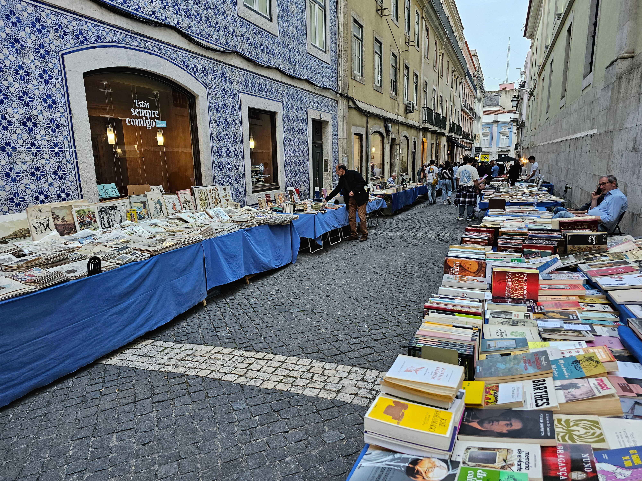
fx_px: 427
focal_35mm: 23
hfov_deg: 73.9
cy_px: 240
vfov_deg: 58.9
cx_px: 321
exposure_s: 1/100
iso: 125
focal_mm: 6.3
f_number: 1.7
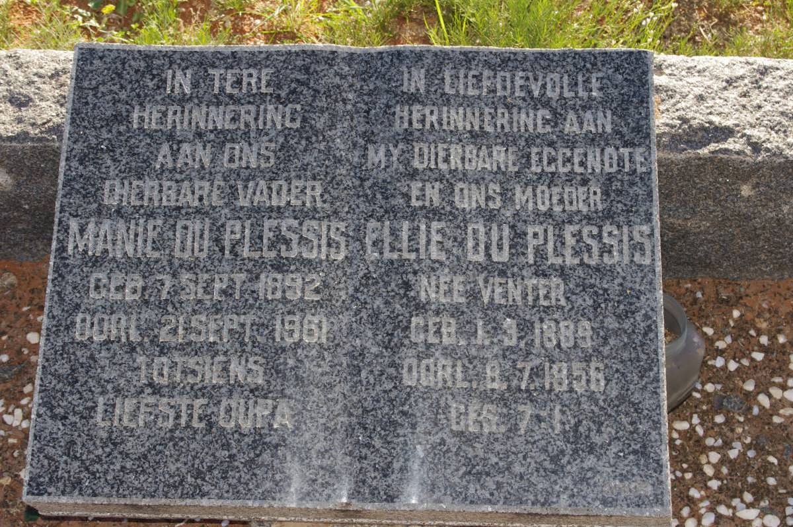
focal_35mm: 52
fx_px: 1144
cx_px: 396
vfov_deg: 25.9
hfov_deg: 38.2
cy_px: 264
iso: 200
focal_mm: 35
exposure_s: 1/60
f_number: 11
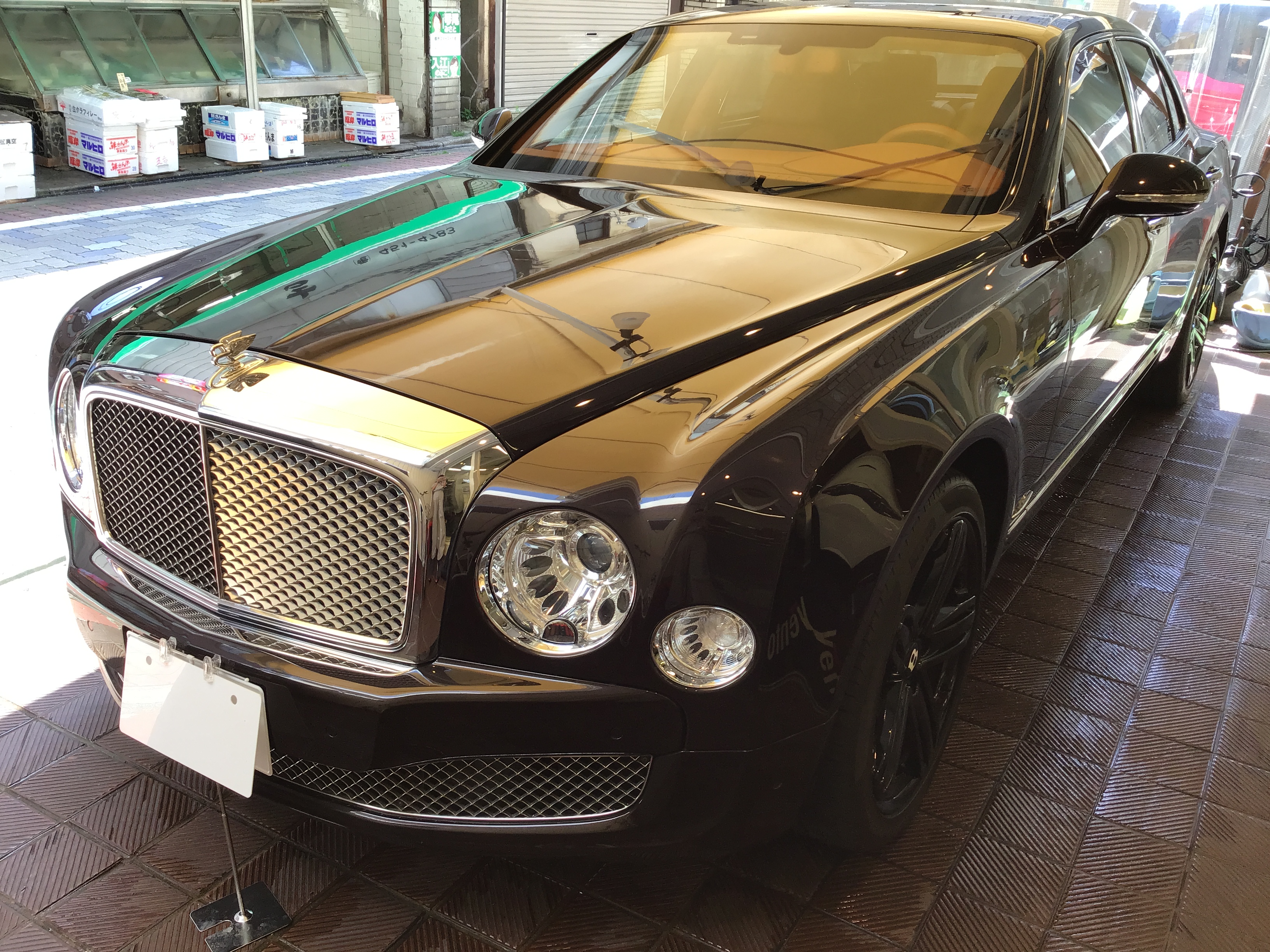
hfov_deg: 58.4
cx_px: 635
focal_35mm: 31
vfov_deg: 45.4
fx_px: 1137
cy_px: 476
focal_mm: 3.3
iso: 25
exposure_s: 1/60
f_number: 2.4
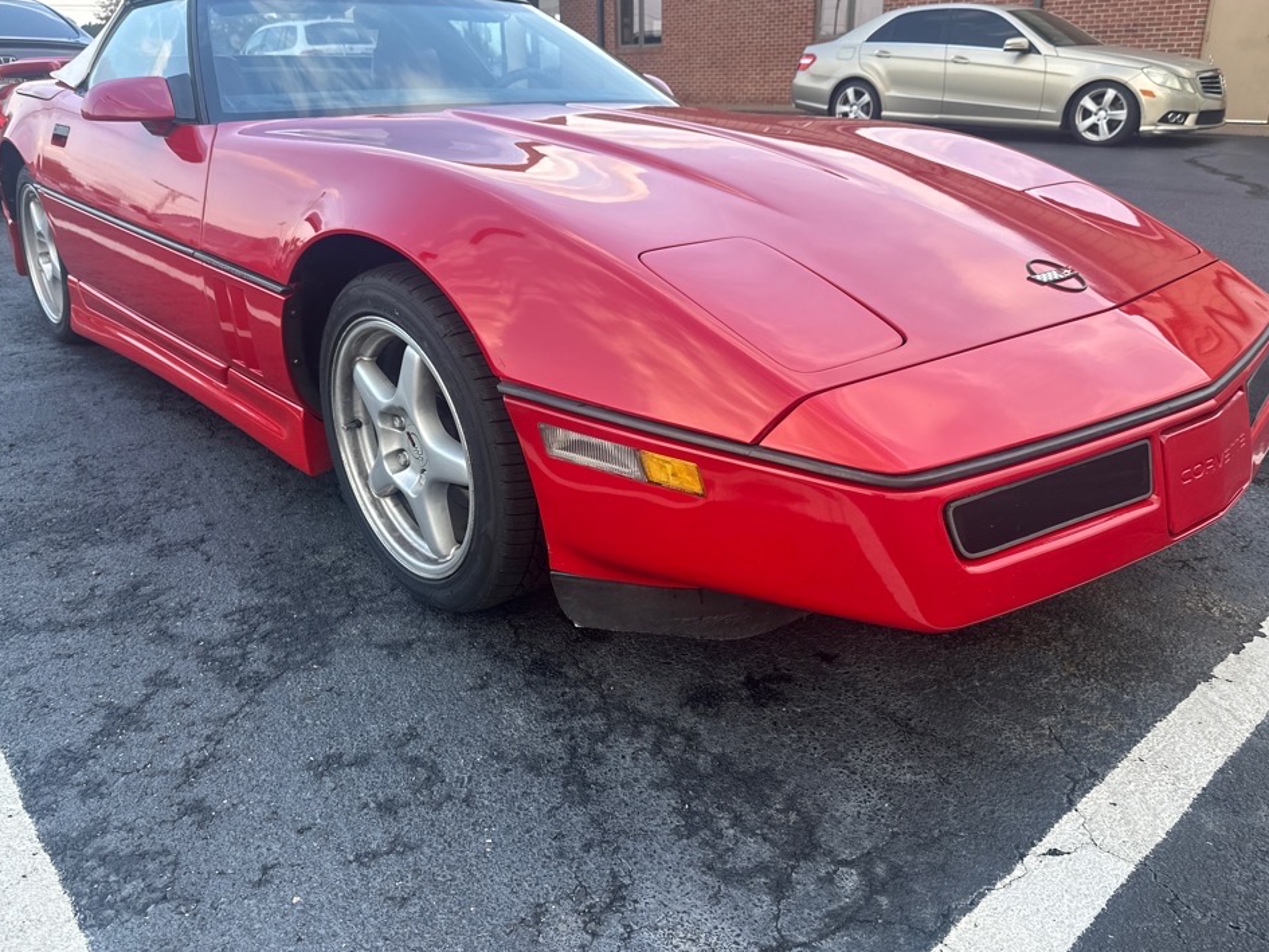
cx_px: 647
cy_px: 443
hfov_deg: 67.3
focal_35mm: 26
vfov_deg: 53.0
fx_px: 953
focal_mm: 6.86
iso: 80
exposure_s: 1/611
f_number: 1.78
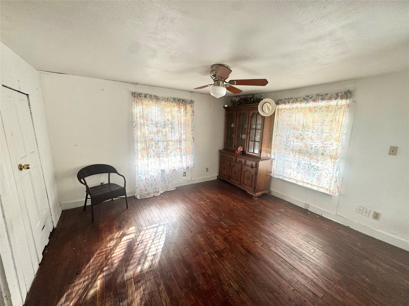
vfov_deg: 85.7
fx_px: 165
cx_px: 204
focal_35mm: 14
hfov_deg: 102.1
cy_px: 153
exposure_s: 1/99
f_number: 2.2
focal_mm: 2.22
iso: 80
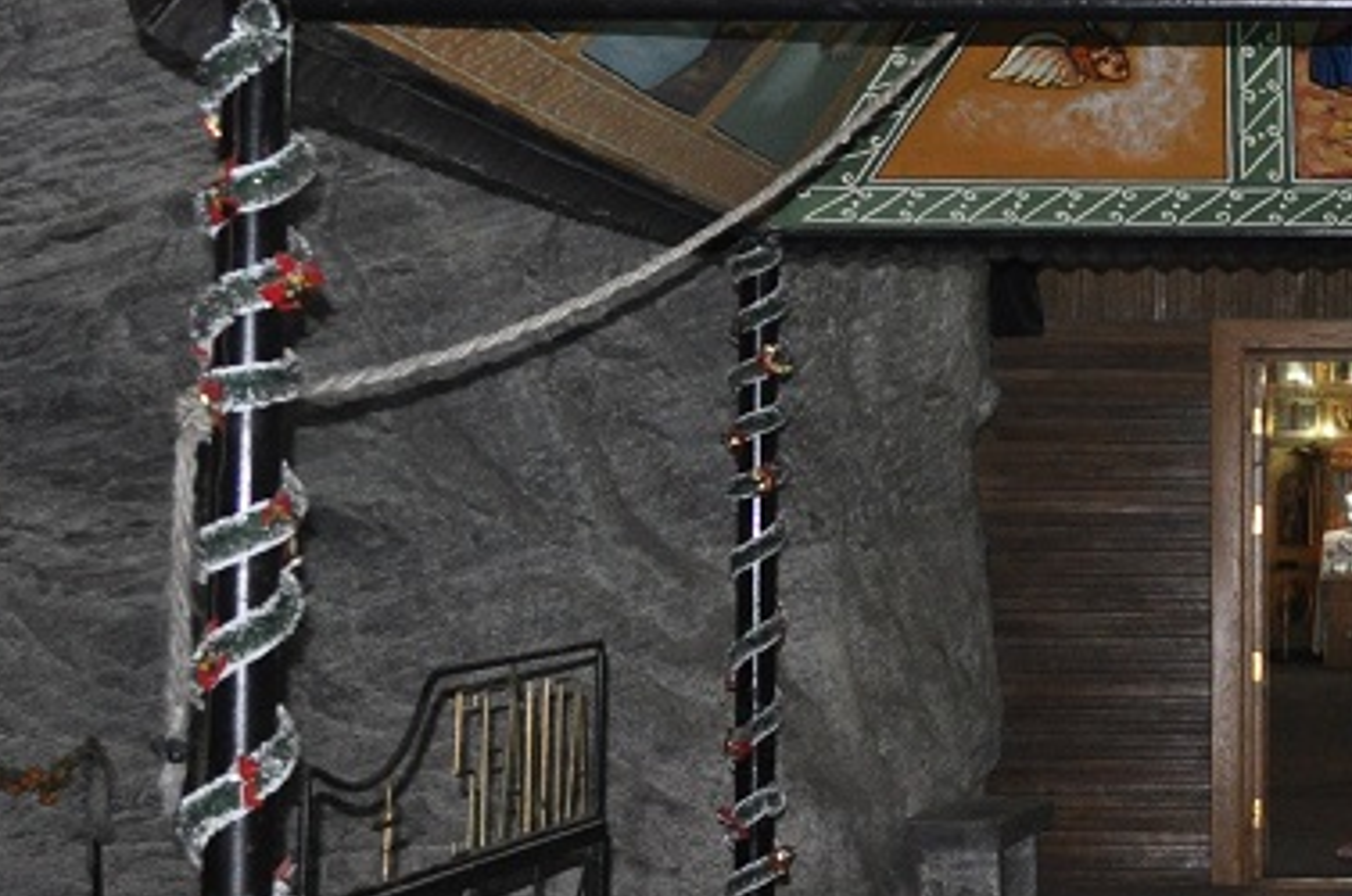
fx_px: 3224
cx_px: 1582
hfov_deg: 22.1
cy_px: 292
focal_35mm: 86
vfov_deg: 15.8
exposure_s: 1/60
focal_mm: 18
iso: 800
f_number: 3.5
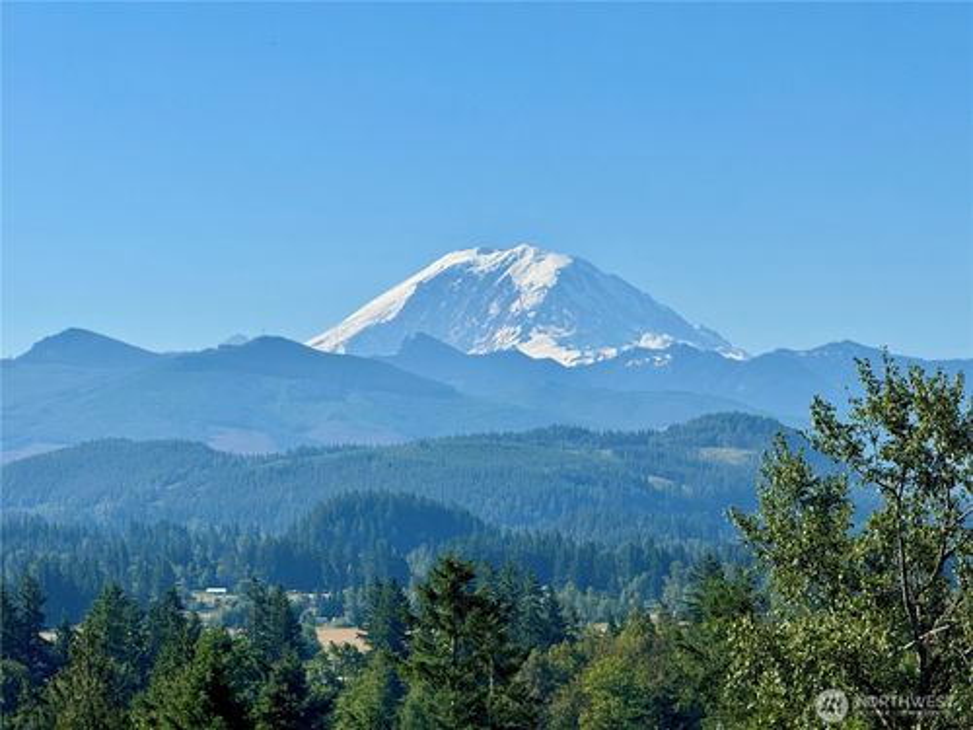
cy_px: 365
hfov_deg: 16.4
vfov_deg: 12.3
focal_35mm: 120
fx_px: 3373
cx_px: 486
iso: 50
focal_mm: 15.66
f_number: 2.8
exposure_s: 1/2710
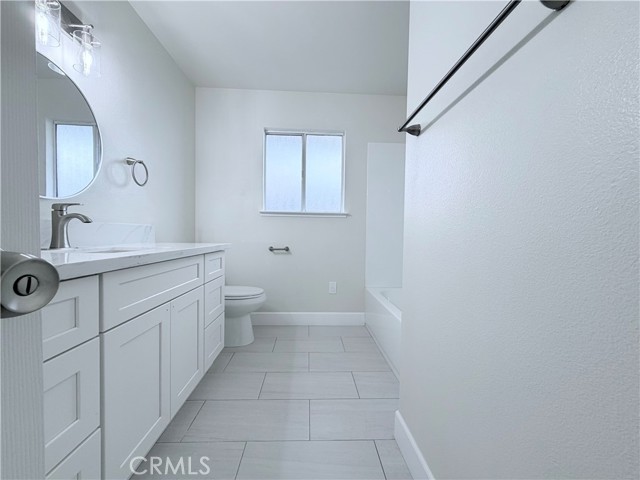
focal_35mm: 14
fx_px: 259
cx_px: 320
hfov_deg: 102.1
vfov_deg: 85.7
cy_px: 240
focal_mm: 2.22
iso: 125
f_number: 2.2
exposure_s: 1/120
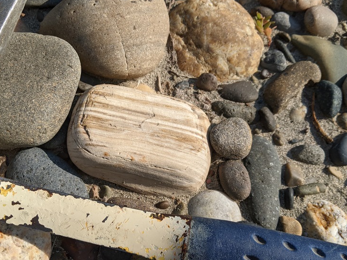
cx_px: 140
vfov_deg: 37.7
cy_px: 130
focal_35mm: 38
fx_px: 381
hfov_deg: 48.7
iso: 68
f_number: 1.8
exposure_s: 1/3906
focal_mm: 4.44
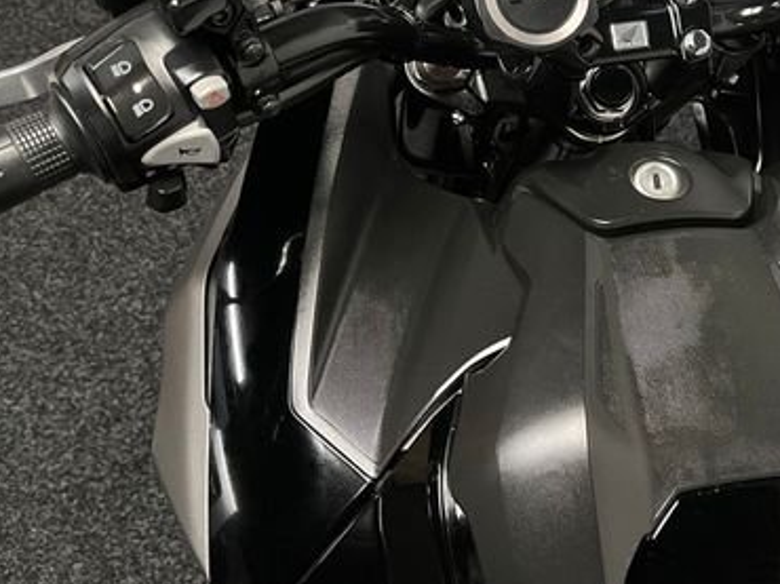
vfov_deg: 31.3
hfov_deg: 40.3
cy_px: 110
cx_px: 630
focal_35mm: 45
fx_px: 1013
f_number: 1.6
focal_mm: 5.1
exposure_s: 1/50
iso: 125
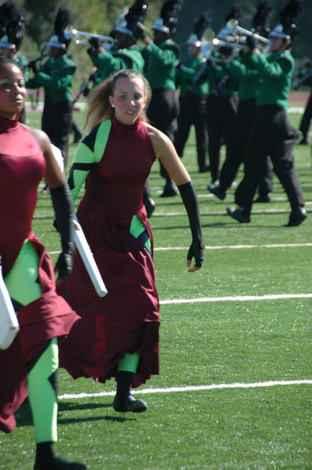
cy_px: 235
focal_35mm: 300
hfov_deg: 4.6
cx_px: 156
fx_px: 3910
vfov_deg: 6.9
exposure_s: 1/320
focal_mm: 200
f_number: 5.6
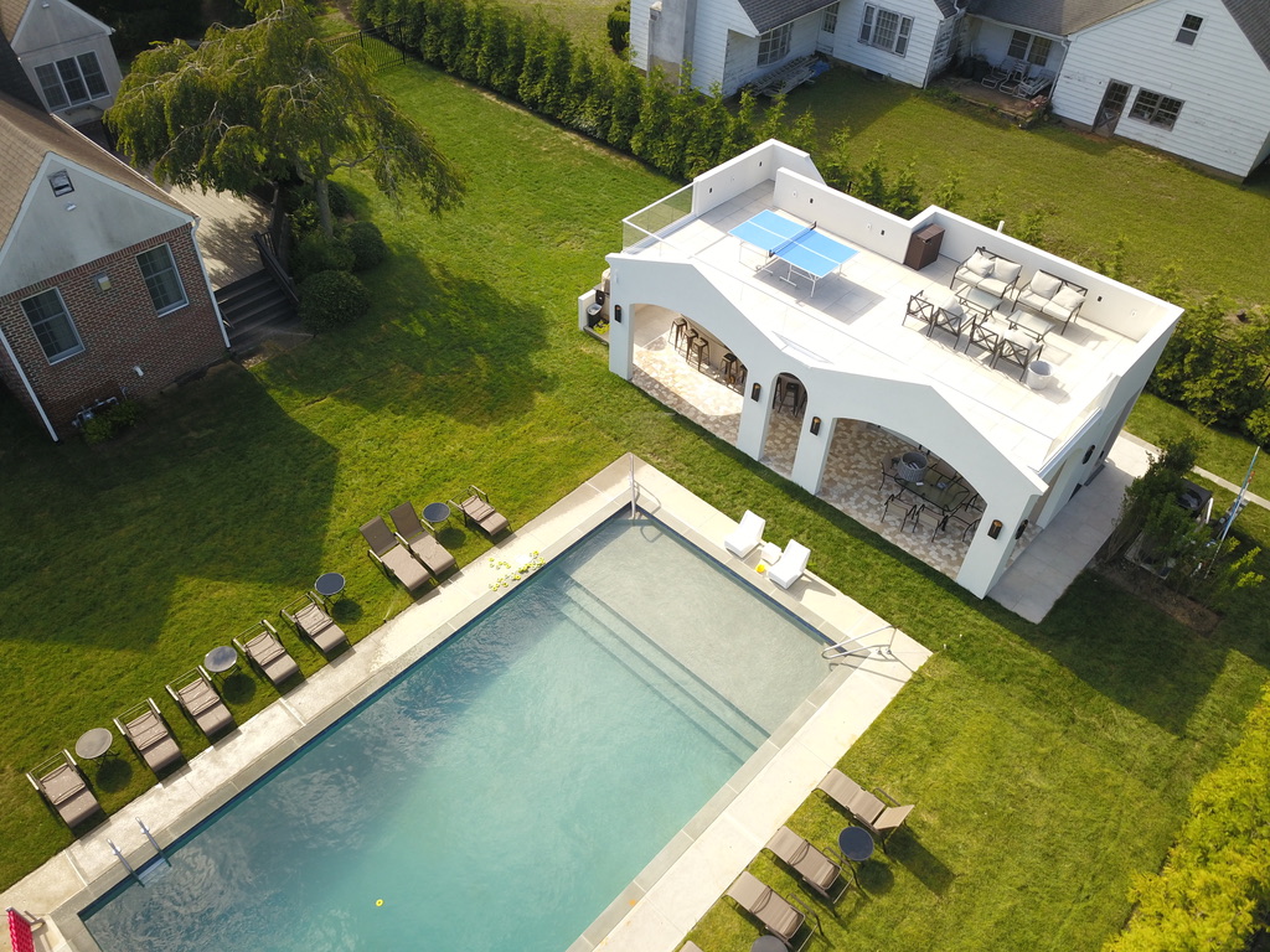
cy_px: 476
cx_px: 635
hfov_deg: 67.3
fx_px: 954
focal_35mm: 26
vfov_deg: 53.1
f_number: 2.2
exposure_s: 1/393
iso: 100
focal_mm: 4.73
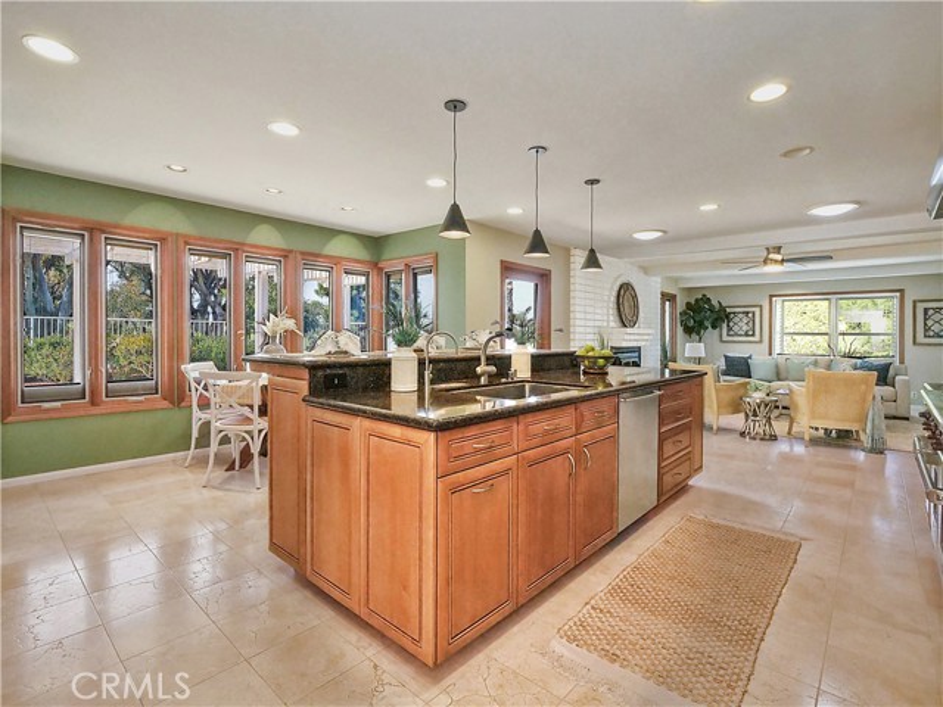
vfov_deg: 78.1
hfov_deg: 94.5
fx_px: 436
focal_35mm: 16
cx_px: 472
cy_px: 354
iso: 3200
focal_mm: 8
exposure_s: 1/125
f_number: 8
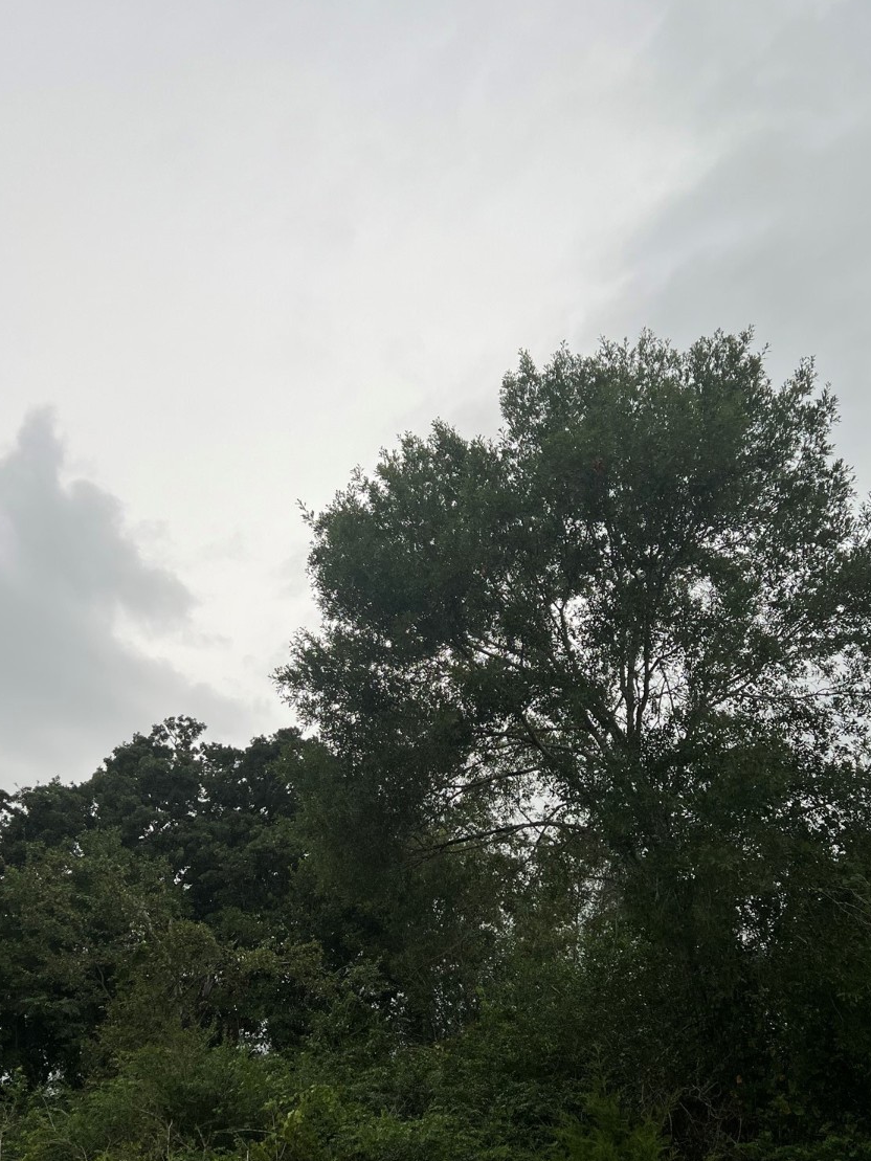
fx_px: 1208
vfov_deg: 50.9
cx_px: 440
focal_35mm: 36
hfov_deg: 39.7
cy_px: 712
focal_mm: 5.7
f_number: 1.5
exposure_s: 1/274
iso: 40
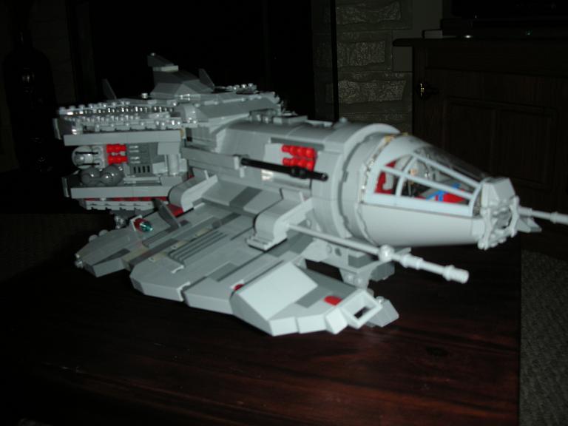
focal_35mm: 35
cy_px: 213
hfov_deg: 52.6
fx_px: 574
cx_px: 284
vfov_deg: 40.7
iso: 50
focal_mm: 5.8
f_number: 2.8
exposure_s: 1/60
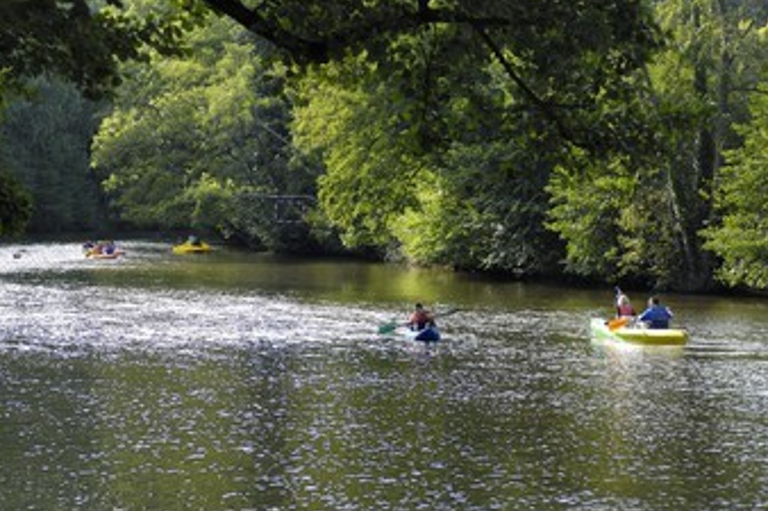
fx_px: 2388
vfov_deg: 12.2
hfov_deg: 18.3
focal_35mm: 112
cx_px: 308
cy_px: 209
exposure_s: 1/160
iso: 100
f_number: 3.8
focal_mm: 60
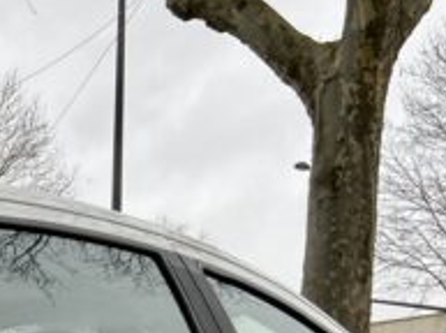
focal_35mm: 108
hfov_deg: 16.8
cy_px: 594
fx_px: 1389
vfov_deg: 12.5
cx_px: -185
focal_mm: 4.25
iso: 32
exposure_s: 1/301
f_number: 1.8
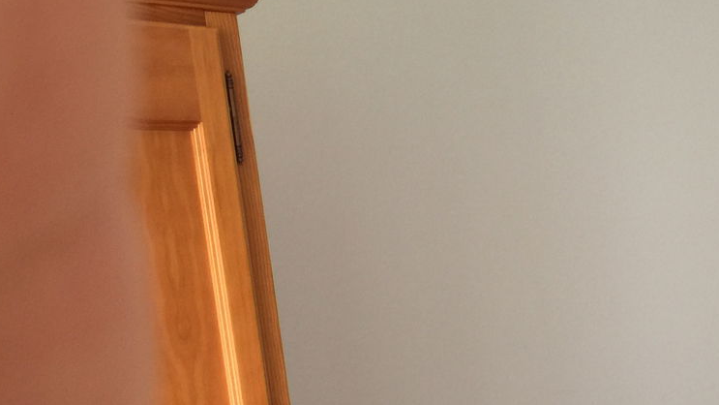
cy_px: 508
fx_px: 1296
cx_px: 745
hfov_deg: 28.7
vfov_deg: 16.8
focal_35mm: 68
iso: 32
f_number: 2.2
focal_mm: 4.15
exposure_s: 1/33
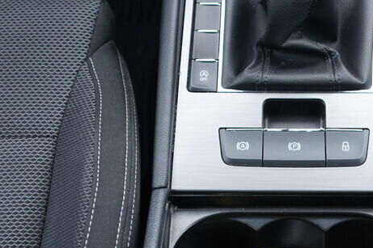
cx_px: 271
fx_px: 829
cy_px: -1
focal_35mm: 80
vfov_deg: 16.7
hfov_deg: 25.1
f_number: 2.8
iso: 400
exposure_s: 1/40
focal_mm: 24
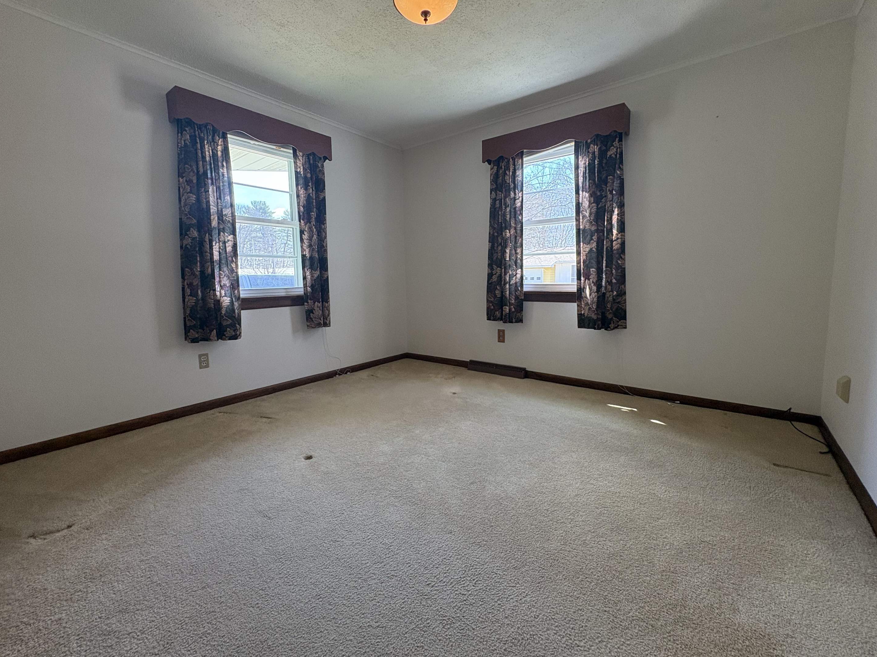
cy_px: 315
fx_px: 380
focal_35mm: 15
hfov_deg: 98.2
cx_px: 433
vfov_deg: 81.7
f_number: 2.2
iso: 250
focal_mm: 2.22
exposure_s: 1/120
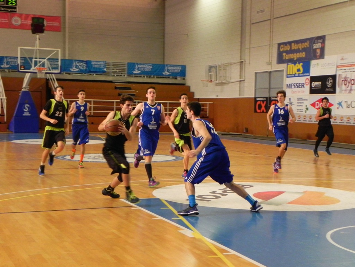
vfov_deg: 22.3
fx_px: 677
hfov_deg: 29.4
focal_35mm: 66
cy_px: 134
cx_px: 178
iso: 800
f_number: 3.5
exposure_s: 1/125
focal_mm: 11.8
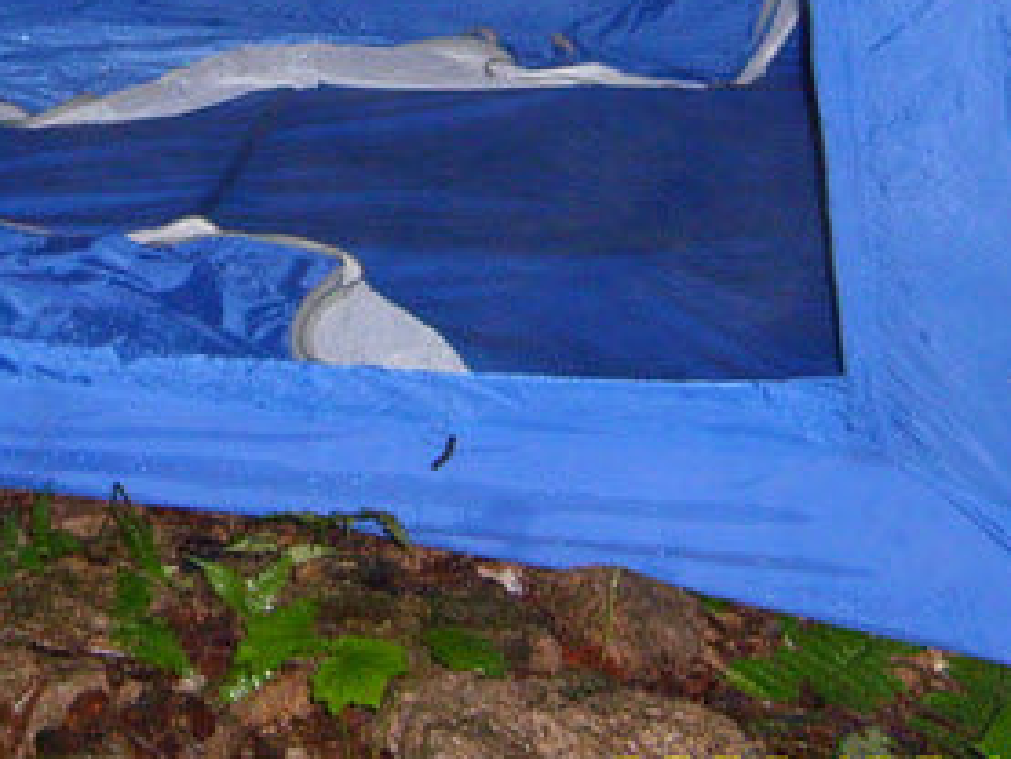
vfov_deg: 14.3
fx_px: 2951
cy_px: -69
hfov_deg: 19.2
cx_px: 190
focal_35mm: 101
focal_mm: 5.8
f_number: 2.8
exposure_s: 1/30
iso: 300
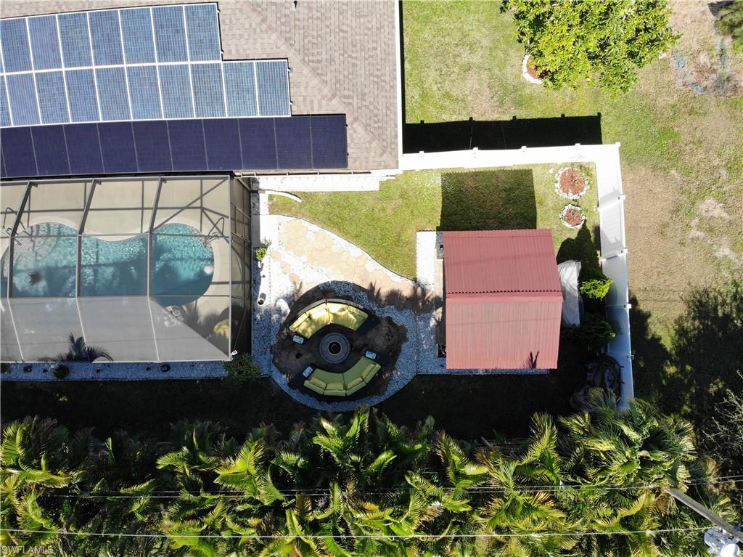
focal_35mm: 24
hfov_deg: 71.6
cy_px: 278
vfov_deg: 56.8
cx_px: 372
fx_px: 515
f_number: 2.8
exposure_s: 1/535
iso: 100
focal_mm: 4.5
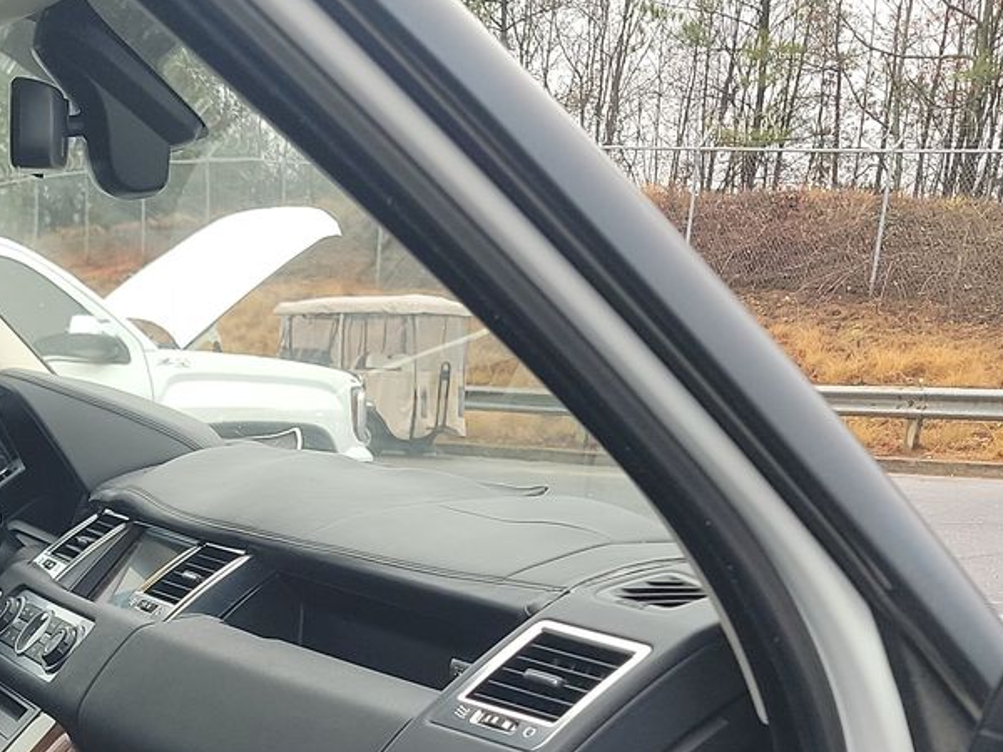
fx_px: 1854
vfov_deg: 21.2
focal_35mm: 64
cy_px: 917
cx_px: 89
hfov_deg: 29.0
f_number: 1.8
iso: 81
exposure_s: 1/119
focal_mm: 6.7
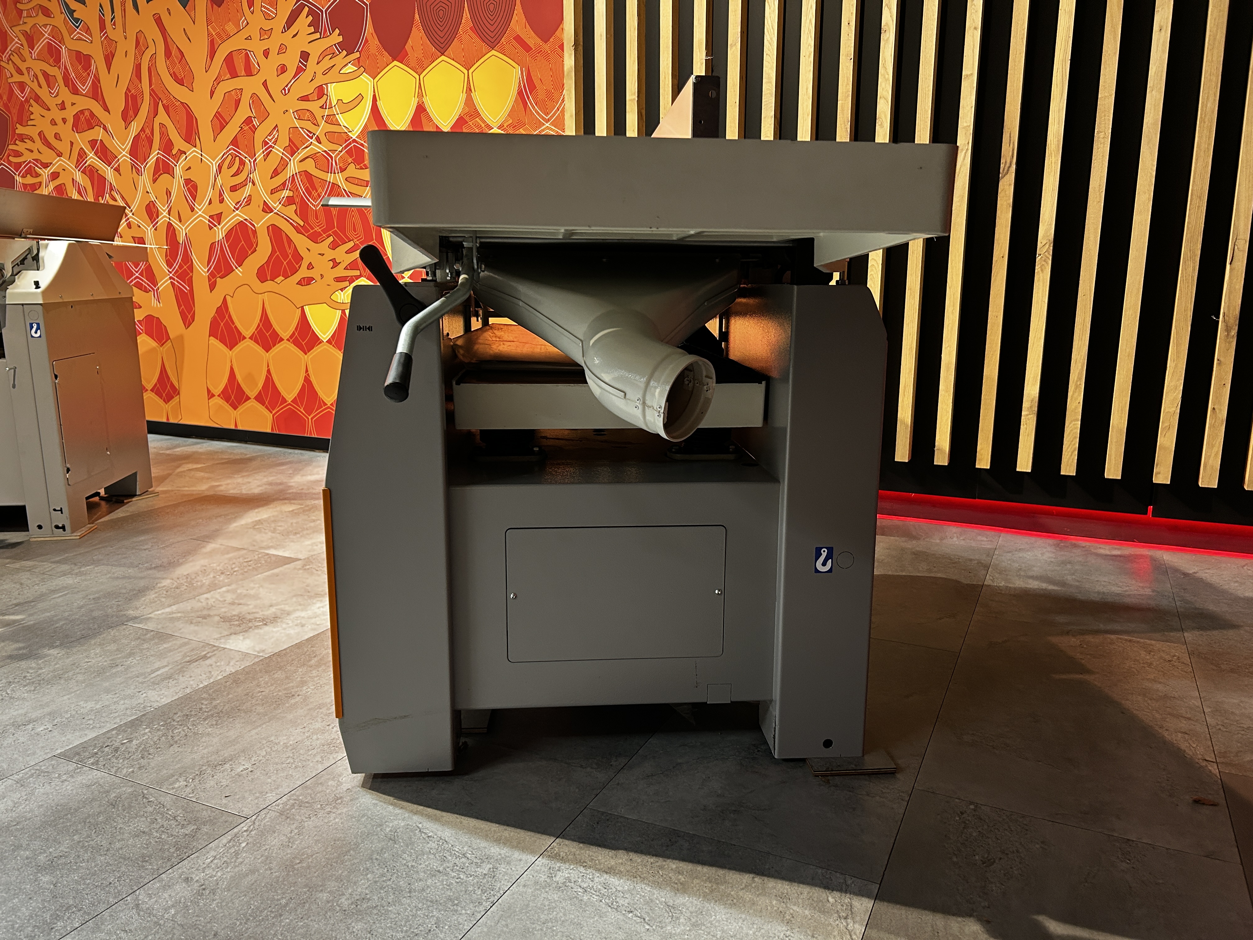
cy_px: 470
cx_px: 626
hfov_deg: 67.3
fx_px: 941
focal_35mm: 26
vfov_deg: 53.1
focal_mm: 5.7
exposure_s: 1/50
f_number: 1.5
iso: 160
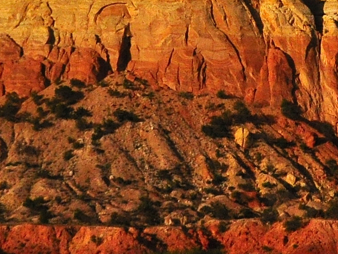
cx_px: 356
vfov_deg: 5.7
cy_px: -107
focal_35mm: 259
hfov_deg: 7.6
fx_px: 2529
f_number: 9
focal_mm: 32
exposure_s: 1/4000
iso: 800
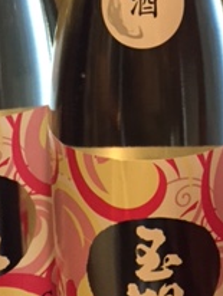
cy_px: 17
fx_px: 771
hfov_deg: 16.4
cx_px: 157
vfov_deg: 21.2
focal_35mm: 90
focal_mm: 4.15
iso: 250
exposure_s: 1/30
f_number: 2.2
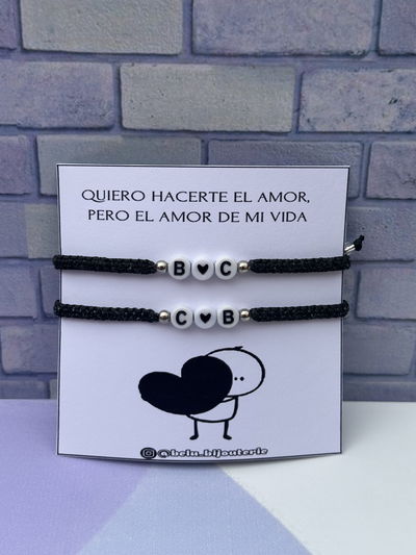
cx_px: 208
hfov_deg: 30.3
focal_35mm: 48
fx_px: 769
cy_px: 278
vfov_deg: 39.6
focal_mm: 6.86
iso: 64
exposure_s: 1/704
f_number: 1.78
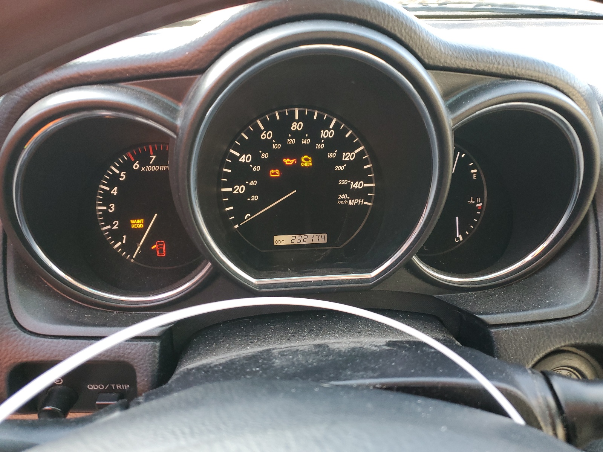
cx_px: 302
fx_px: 453
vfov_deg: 53.1
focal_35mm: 26
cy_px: 226
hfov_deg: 67.3
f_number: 1.5
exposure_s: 1/60.2
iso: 119
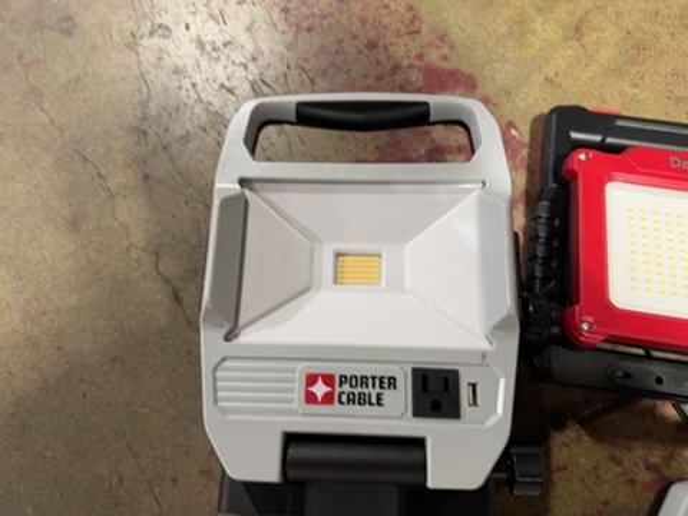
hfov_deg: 71.6
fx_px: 477
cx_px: 344
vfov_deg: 56.8
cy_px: 258
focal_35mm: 24
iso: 320
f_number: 1.78
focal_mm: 6.76
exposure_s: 1/30
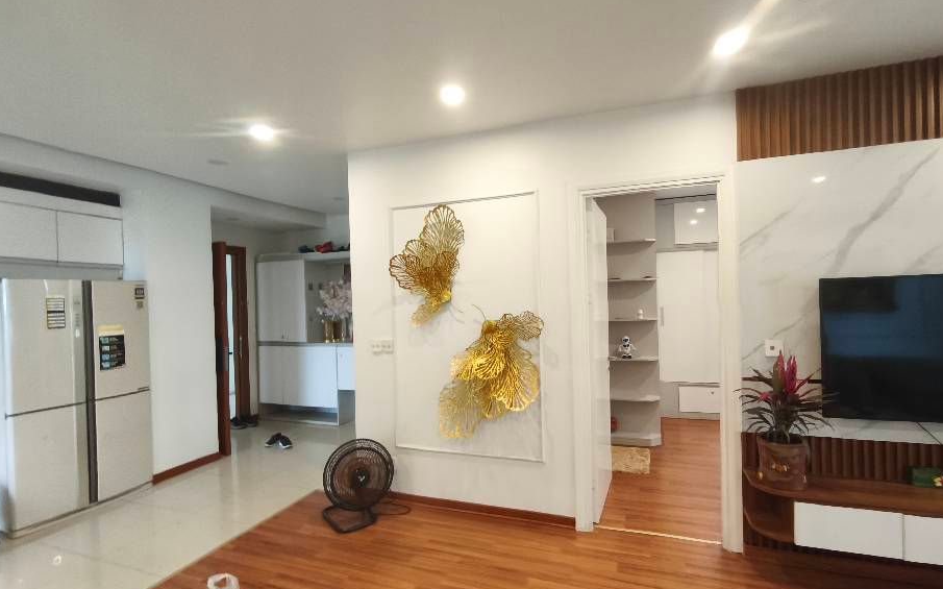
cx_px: 490
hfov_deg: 91.1
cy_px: 304
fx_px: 462
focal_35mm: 18
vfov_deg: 64.9
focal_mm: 1.91
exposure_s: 1/33.3
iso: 320
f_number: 2.2
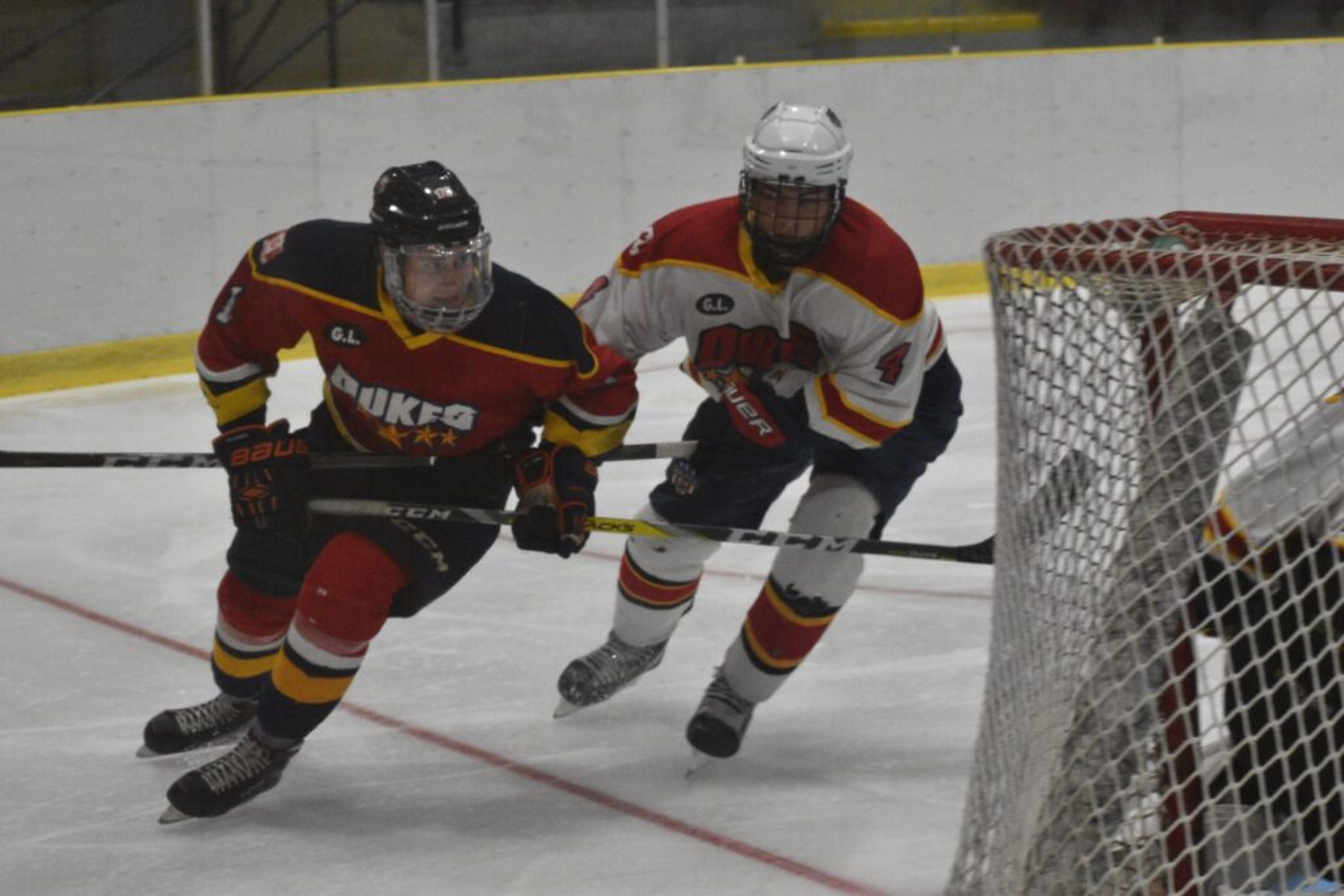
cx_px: 672
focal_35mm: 105
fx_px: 3920
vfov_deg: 13.0
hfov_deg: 19.5
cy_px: 448
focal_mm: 70
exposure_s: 1/400
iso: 5000
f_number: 9
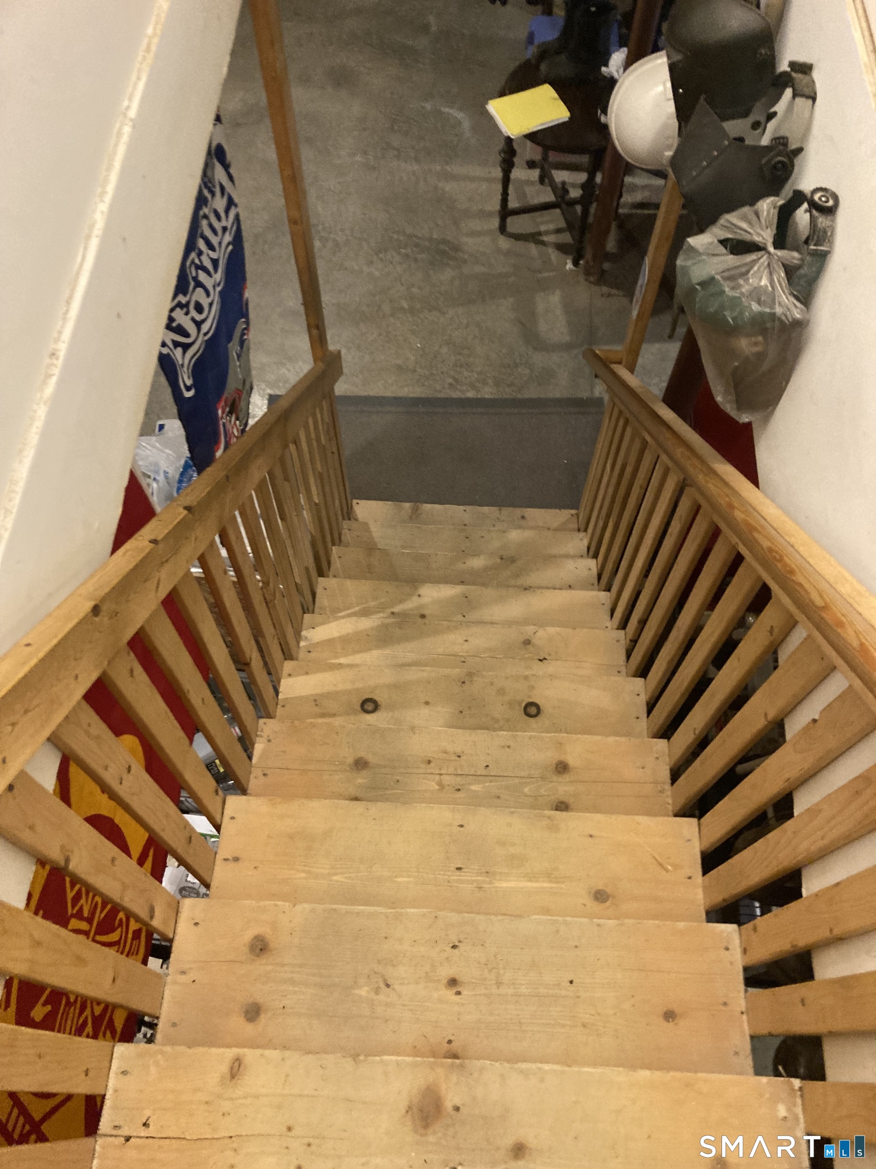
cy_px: 584
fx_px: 945
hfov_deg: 49.7
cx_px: 438
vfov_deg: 63.4
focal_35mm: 28
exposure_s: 1/30
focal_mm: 3.99
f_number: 1.8
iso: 400
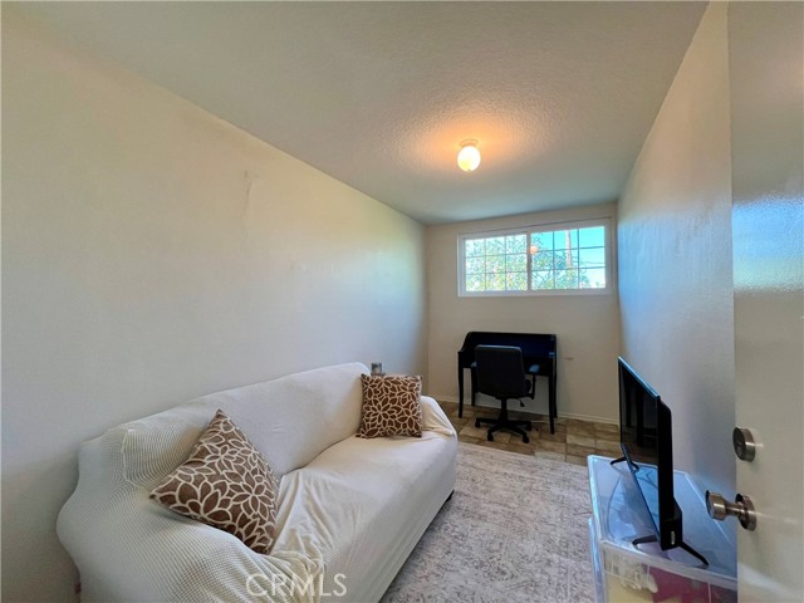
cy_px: 302
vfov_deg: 89.9
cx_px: 402
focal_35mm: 13
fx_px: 302
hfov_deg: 106.2
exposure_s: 1/120
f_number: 1.8
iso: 125
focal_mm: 1.57
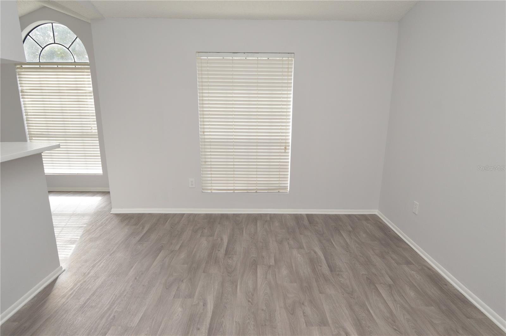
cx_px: 253
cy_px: 168
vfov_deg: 67.3
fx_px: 253
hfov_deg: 90.1
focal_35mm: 18
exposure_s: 1/125
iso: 400
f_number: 5.6
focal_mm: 12
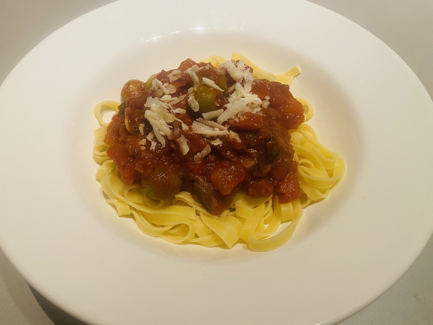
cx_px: 216
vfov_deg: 53.1
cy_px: 162
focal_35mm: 26
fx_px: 325
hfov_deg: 67.3
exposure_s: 1/50
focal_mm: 4.25
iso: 125
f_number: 1.8
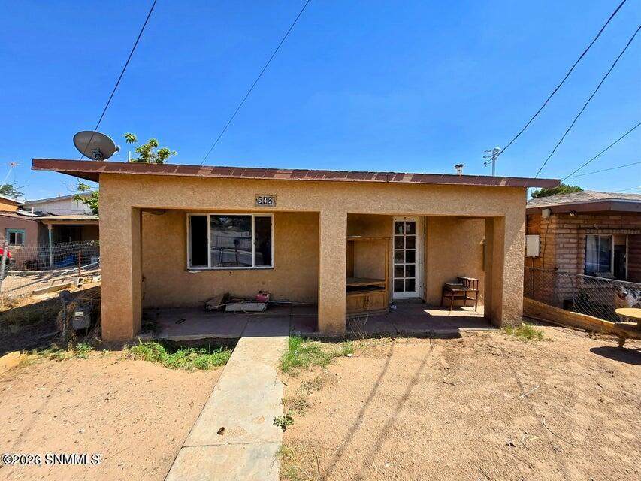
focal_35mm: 13
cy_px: 240
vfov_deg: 89.9
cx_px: 320
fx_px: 241
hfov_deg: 106.2
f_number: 2.2
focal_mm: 1.7
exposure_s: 1/1123
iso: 25
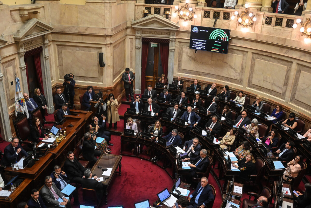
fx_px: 268
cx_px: 156
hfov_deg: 60.3
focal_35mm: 31
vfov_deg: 42.3
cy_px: 104
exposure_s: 1/500
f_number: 2.8
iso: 3200
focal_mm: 31
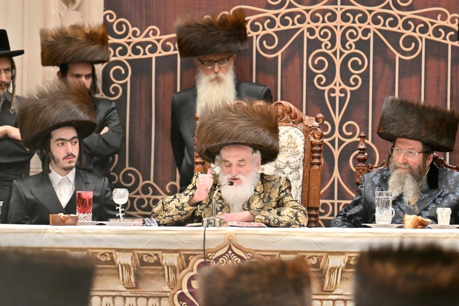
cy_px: 153
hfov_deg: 6.9
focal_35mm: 300
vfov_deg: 4.6
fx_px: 3824
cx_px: 230
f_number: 2.8
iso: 400
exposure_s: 1/400
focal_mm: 200
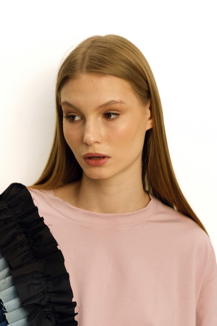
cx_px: 81
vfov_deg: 15.6
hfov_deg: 10.6
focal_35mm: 129
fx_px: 1167
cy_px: 327
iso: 500
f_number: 3.2
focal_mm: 42.7
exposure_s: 1/200
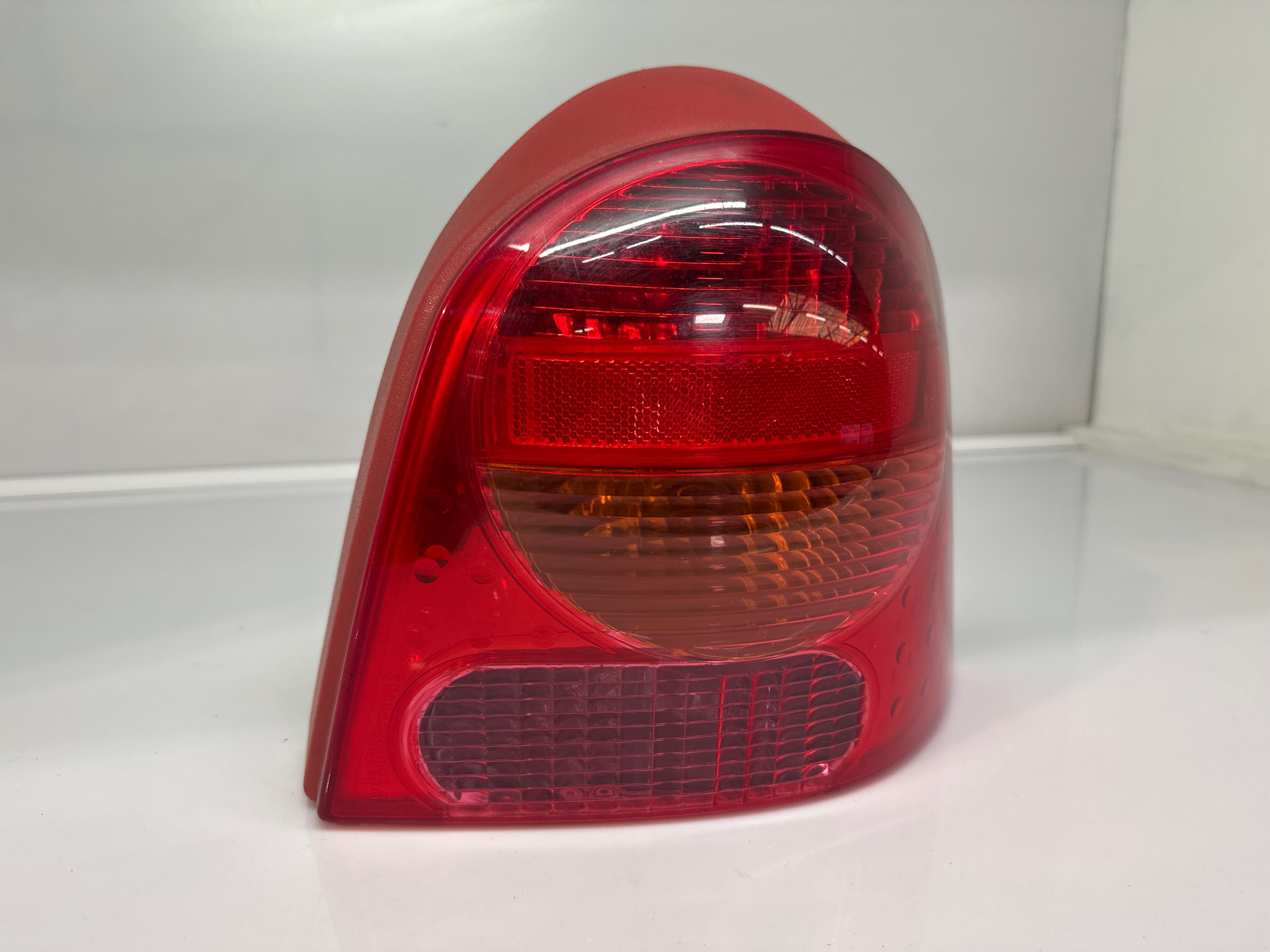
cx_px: 635
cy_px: 476
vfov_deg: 56.8
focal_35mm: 24
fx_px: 881
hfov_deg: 71.6
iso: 125
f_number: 1.78
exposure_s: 1/100
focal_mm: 6.76
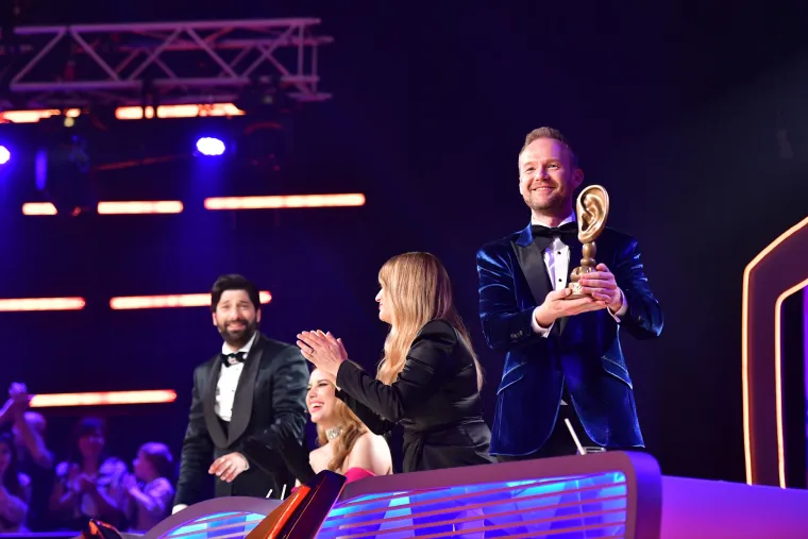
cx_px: 404
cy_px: 270
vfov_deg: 12.5
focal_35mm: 110
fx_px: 2469
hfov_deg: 18.6
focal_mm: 110
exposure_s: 1/400
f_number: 3.2
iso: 2500
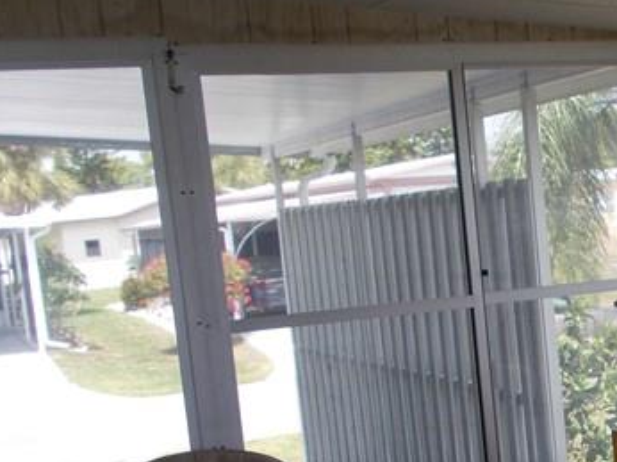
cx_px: 679
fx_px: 1372
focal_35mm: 77
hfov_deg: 23.7
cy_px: 384
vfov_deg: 18.9
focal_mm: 4.6
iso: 80
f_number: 3.2
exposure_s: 1/30
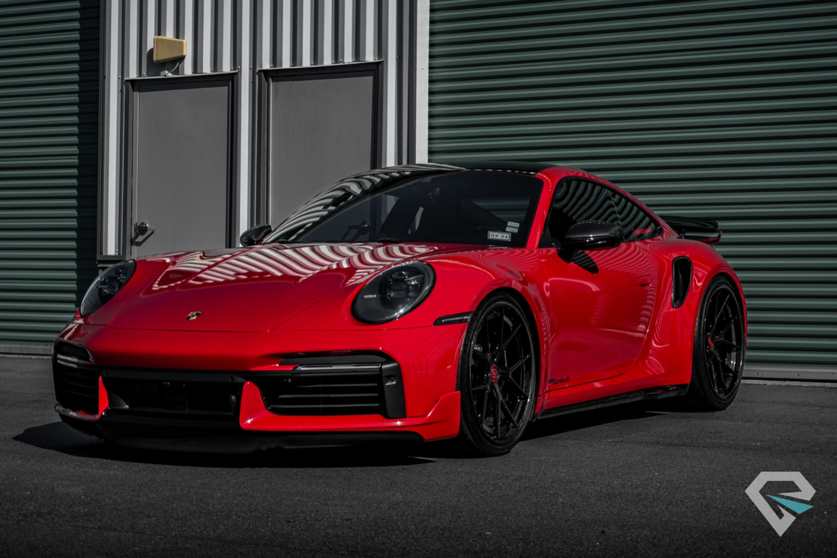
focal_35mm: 75
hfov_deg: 27.0
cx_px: 418
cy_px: 279
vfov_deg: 18.2
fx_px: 1743
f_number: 5.6
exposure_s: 1/3200
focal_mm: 50
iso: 125
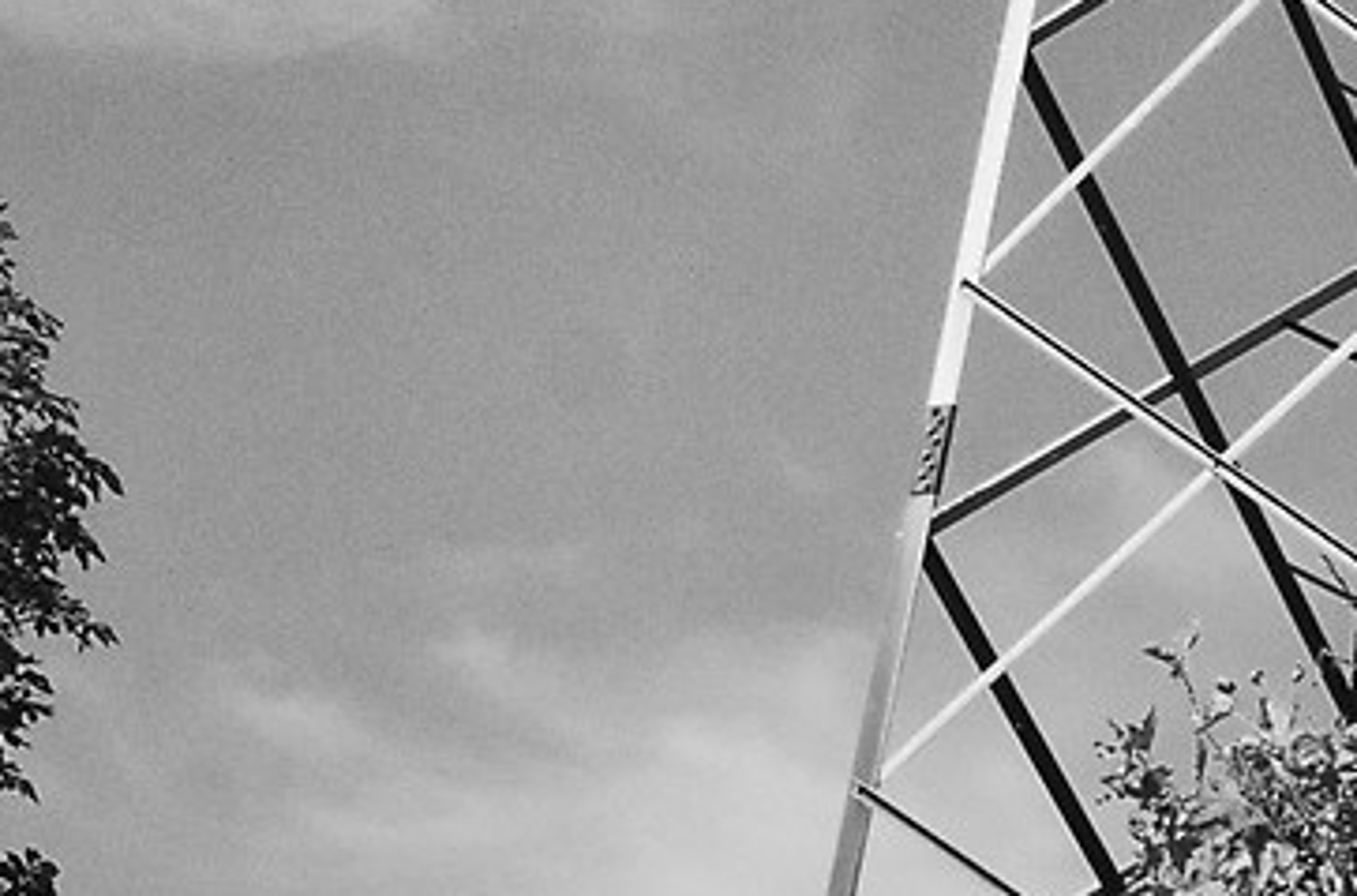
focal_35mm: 239
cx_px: 1567
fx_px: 8982
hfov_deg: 8.6
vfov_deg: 5.3
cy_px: -1901
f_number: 11
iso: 400
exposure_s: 1/320
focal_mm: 24
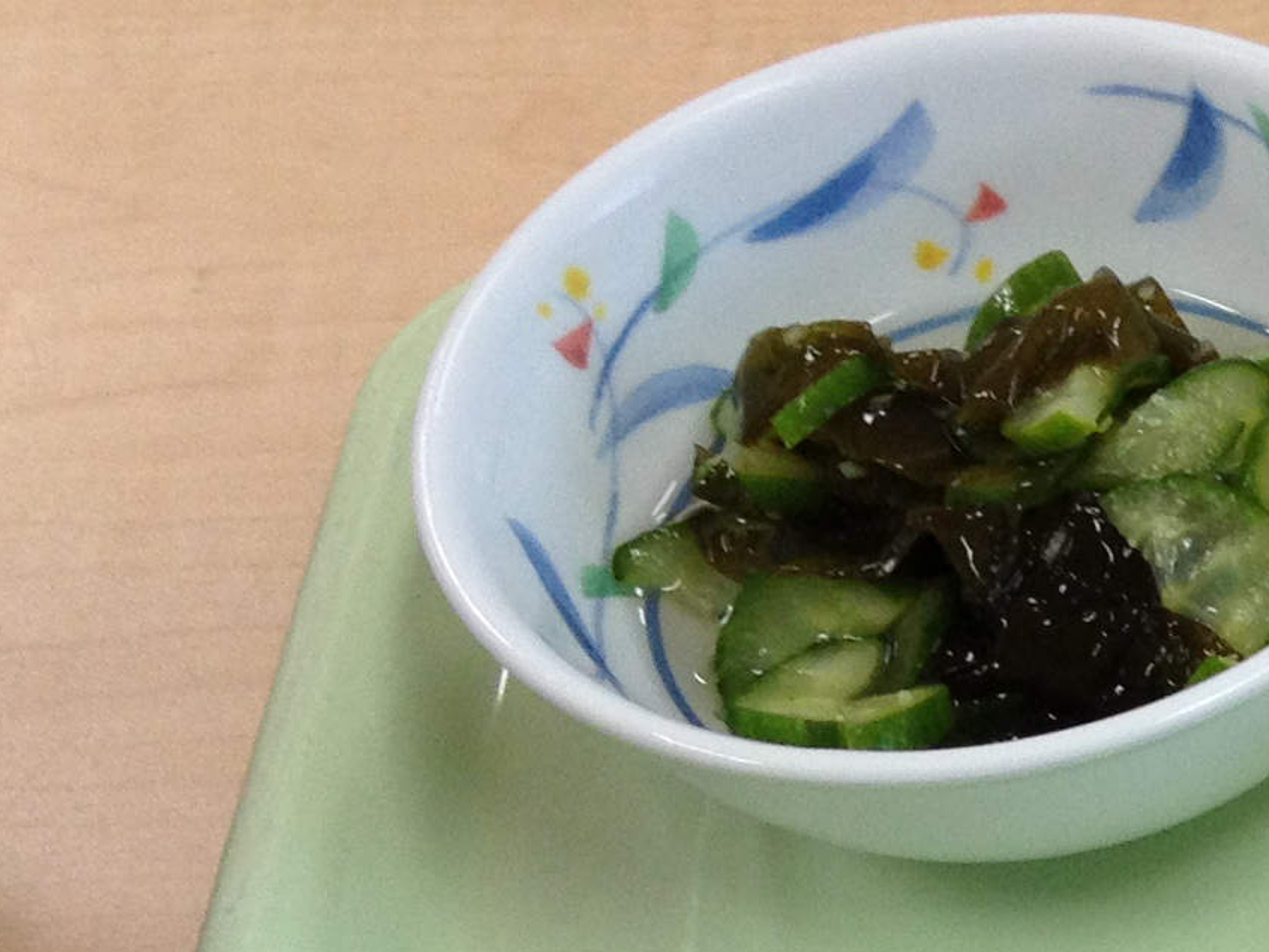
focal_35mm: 135
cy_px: 1427
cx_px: 2295
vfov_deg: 10.6
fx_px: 4950
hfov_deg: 13.2
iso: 80
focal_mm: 4.28
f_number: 2.4
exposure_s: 1/60
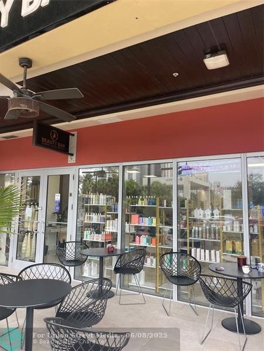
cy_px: 176
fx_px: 264
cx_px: 132
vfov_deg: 67.3
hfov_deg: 53.1
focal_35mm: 26
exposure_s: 1/186
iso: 32
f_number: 1.6
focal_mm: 5.1
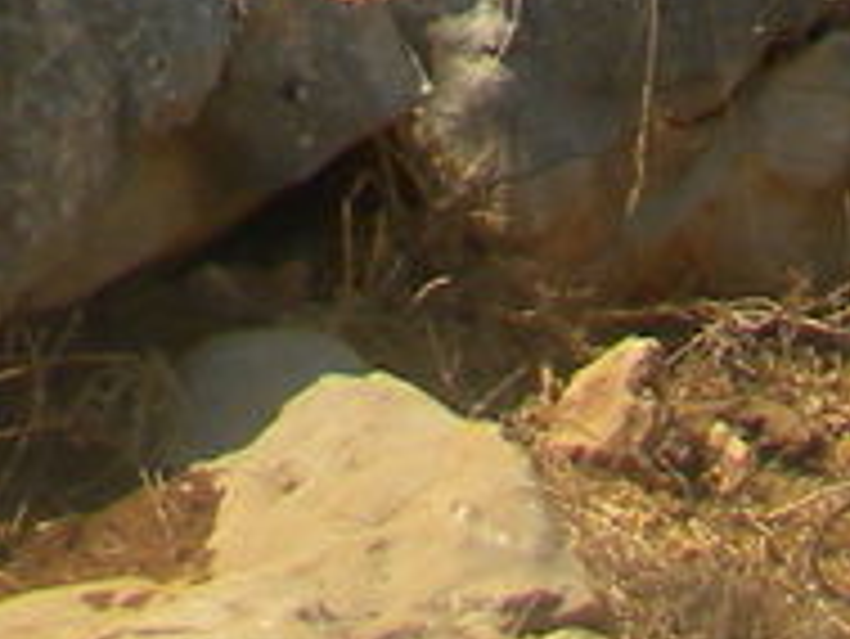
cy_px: -1660
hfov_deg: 9.0
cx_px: 1704
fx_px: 5086
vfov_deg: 6.2
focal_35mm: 207
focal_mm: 5
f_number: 7
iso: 80
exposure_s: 1/407
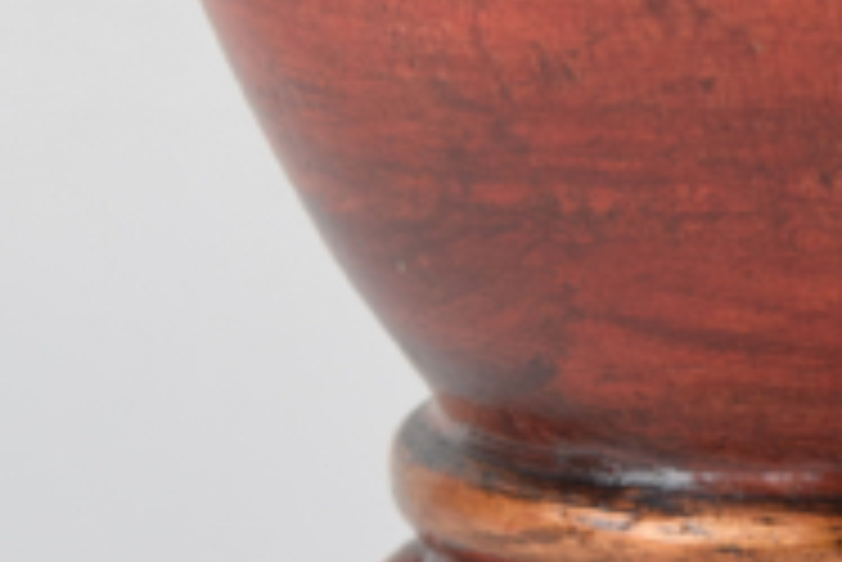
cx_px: 937
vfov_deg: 4.9
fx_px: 6594
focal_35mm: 282
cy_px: 474
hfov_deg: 7.3
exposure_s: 1/125
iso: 400
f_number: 6.3
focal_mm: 55
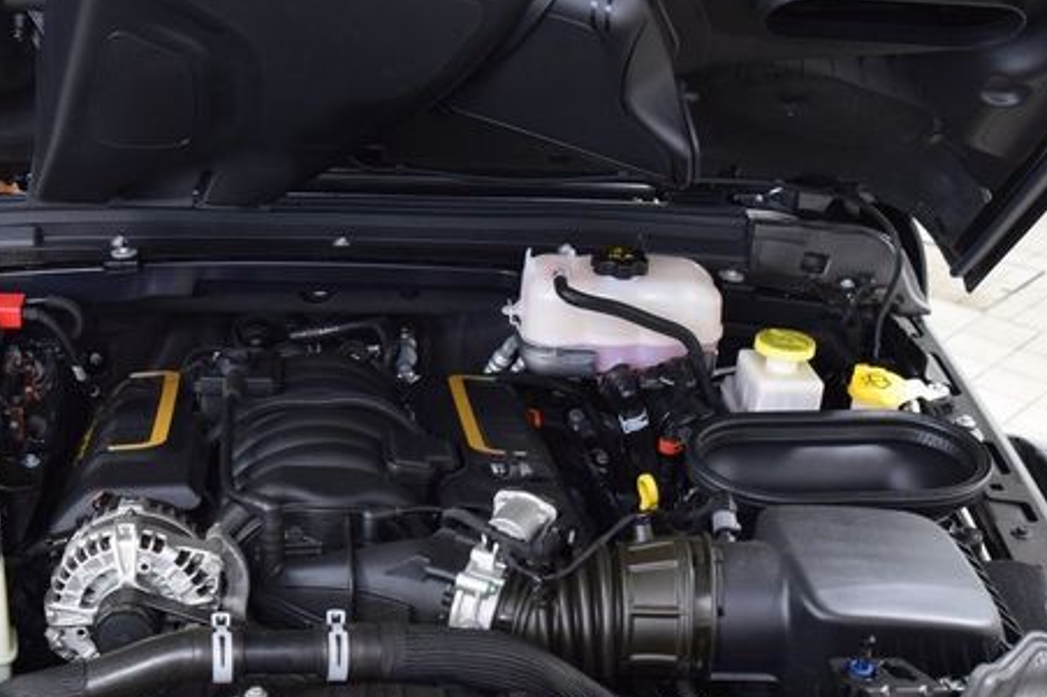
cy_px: 443
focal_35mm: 51
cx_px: 322
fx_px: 1483
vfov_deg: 26.4
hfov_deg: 38.3
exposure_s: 1/15
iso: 1600
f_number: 6.3
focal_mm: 24
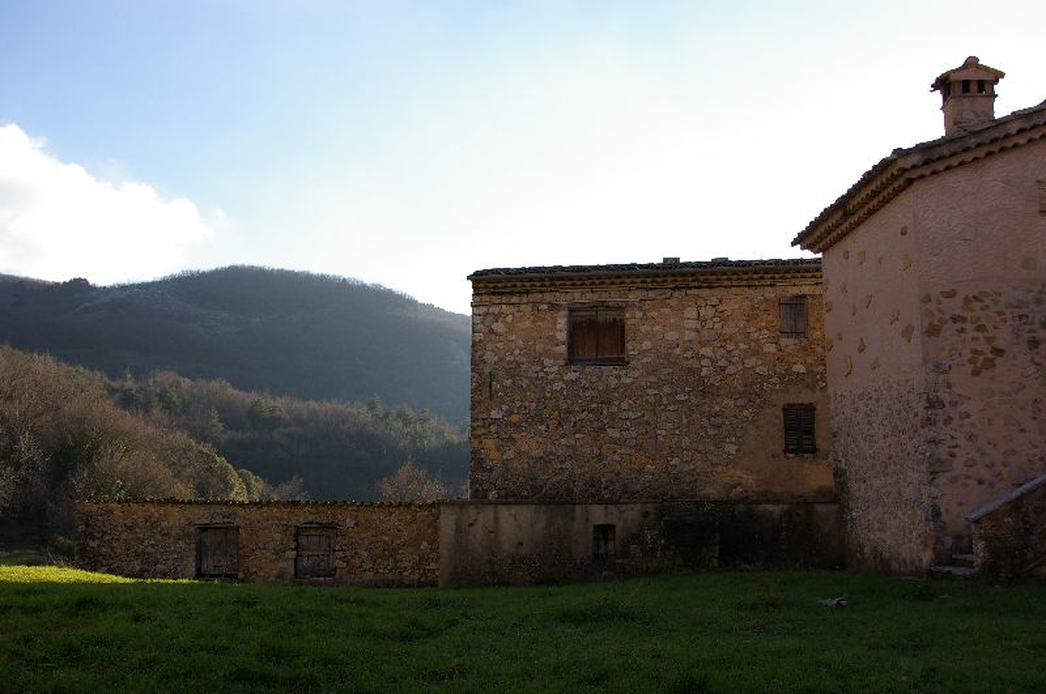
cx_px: 523
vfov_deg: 36.8
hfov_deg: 53.2
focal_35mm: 36
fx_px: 1045
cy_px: 347
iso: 200
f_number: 9
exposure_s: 1/200
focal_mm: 24
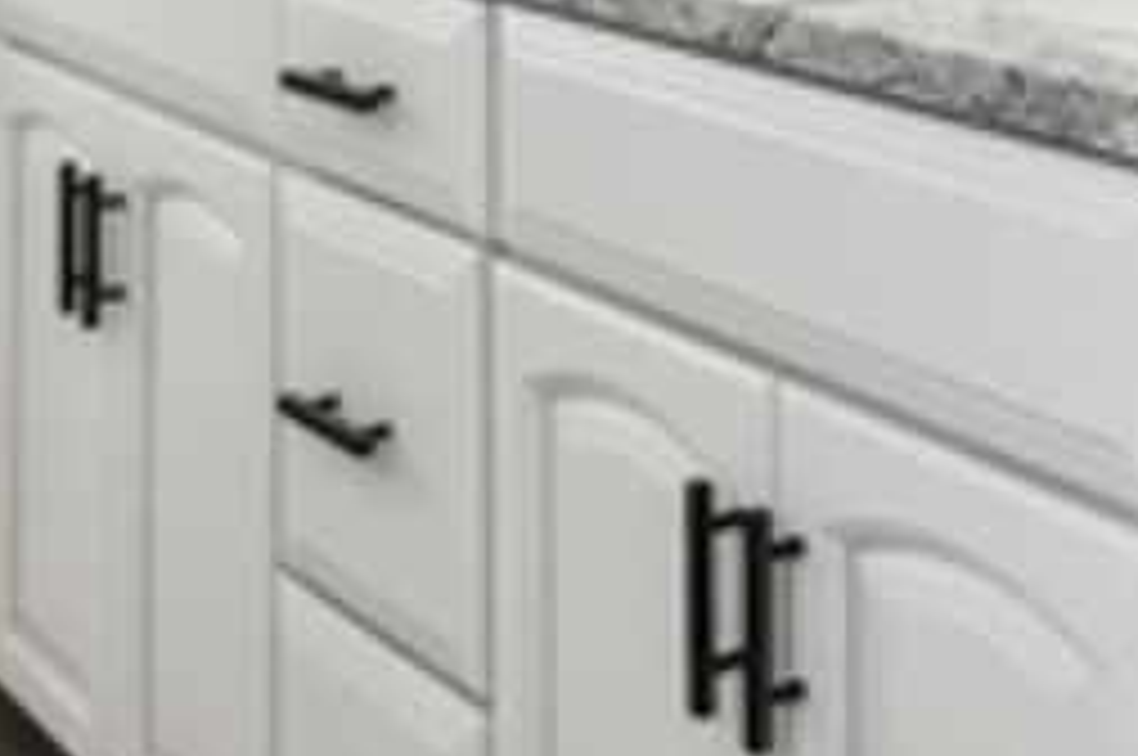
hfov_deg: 26.7
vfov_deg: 16.0
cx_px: 594
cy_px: -472
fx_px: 2399
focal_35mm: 76
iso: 100
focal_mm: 10
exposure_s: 1/10
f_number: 7.1
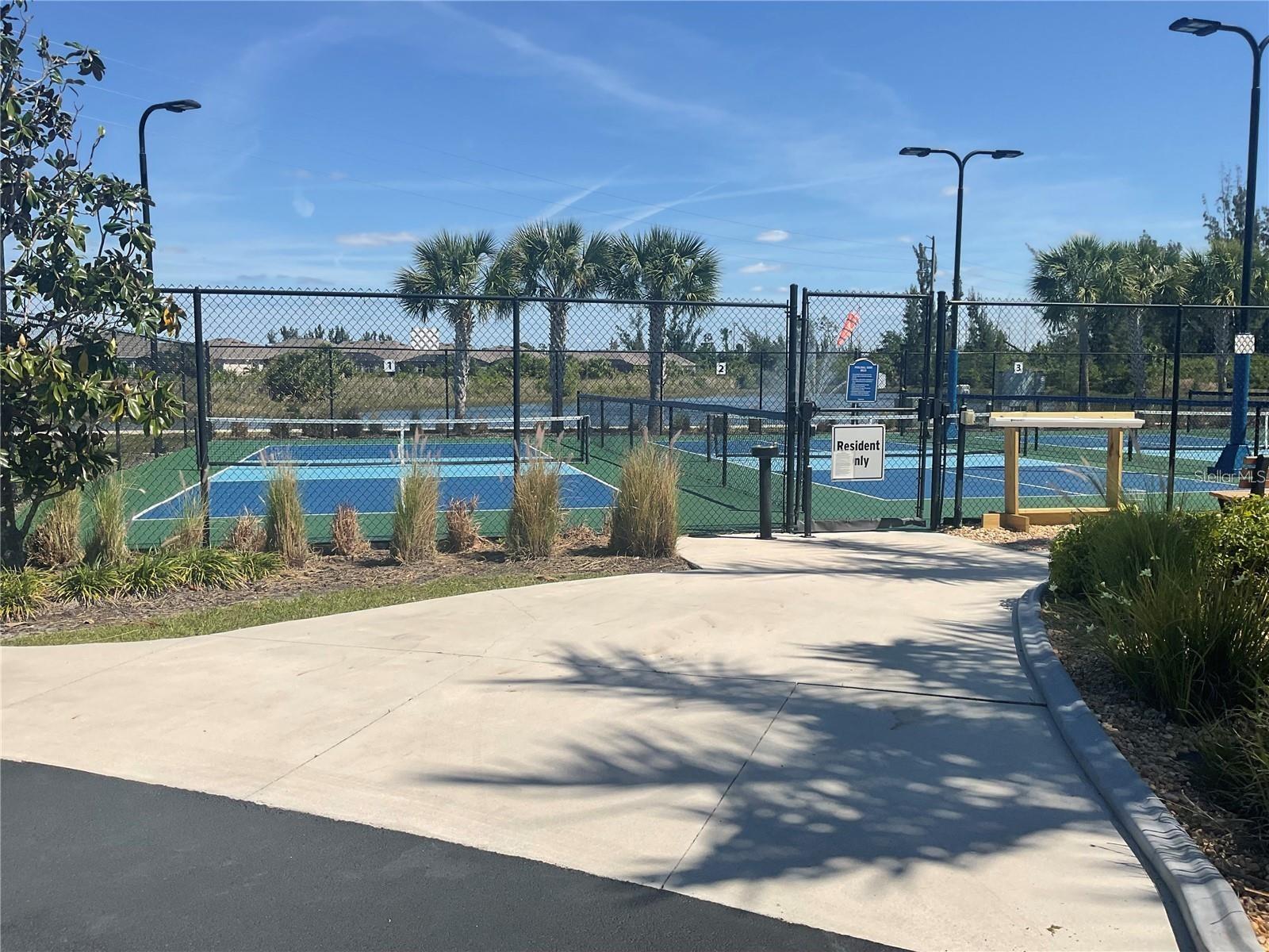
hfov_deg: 61.7
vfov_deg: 48.2
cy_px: 476
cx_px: 634
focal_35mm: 29
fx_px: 1063
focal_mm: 3
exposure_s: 1/2959
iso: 16
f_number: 1.8
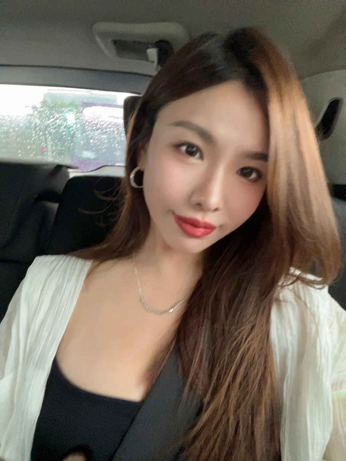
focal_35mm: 60
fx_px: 800
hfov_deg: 24.4
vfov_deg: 32.2
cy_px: 230
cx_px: 173
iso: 800
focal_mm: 2.71
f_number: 2.2
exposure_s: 1/19
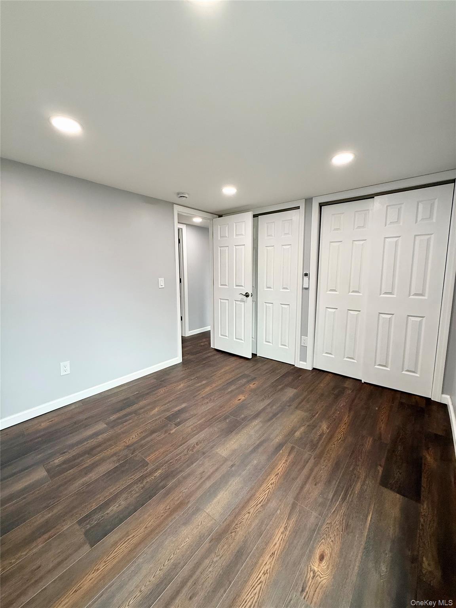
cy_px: 304
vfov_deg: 102.1
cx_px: 228
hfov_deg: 85.7
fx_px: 246
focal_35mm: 14
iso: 125
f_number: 2.2
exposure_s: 1/120
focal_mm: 2.22
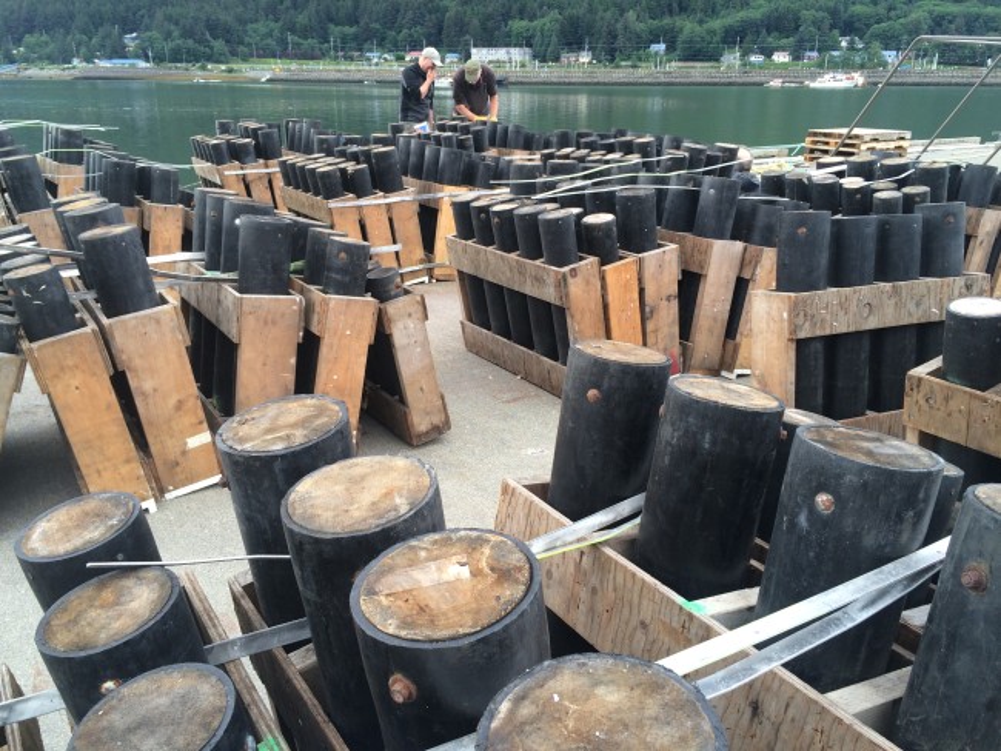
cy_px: 376
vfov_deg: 48.3
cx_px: 500
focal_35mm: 29
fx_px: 839
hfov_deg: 61.6
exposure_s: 1/120
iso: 40
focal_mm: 4.15
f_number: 2.2
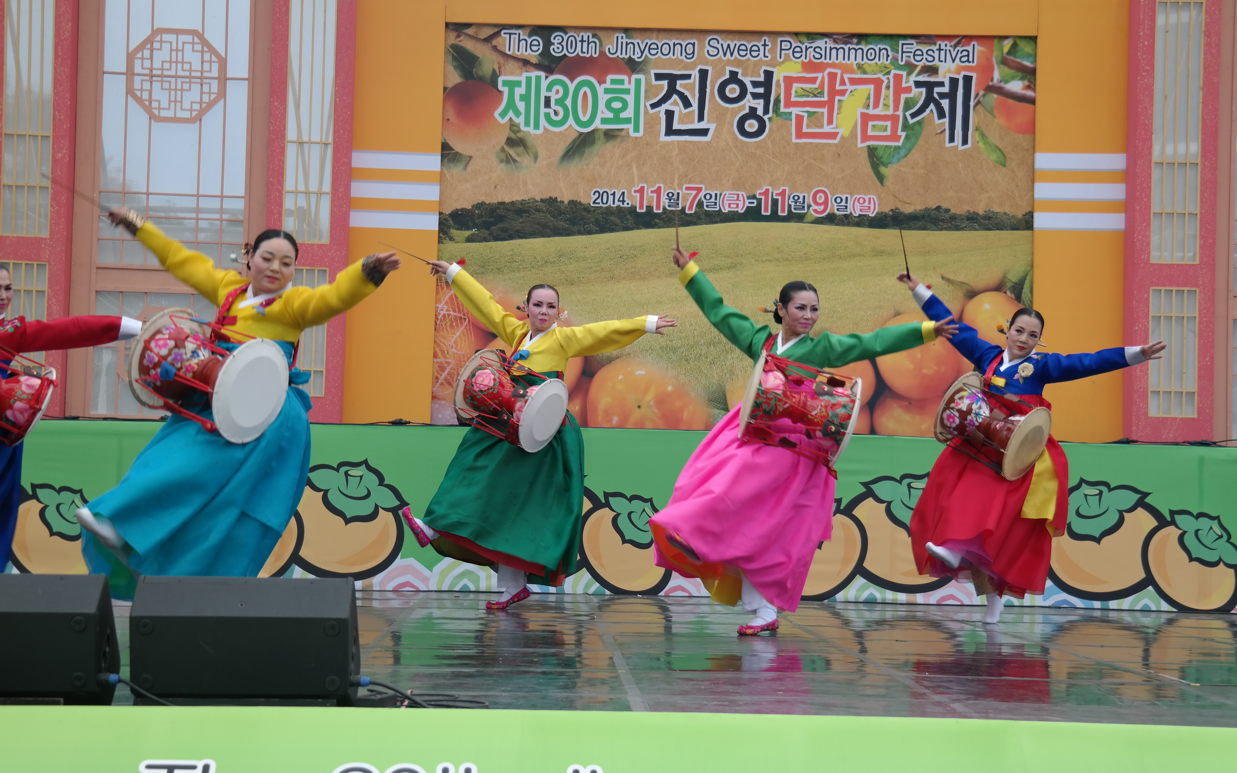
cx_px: 616
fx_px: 2124
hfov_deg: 32.5
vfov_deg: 20.6
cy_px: 399
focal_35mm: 63
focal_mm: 40
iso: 200
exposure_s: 1/80
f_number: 5
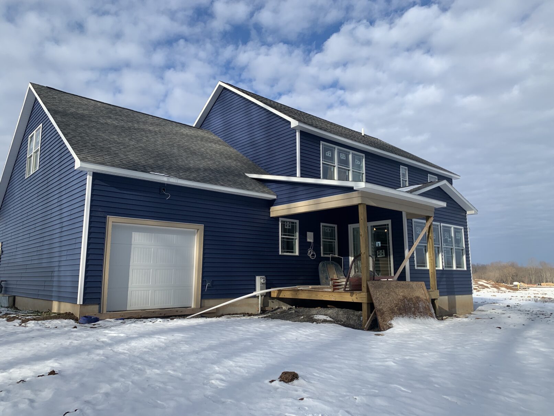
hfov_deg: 67.3
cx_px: 277
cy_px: 208
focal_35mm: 26
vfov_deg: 53.1
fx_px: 416
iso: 25
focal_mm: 4.25
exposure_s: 1/1992
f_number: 1.8
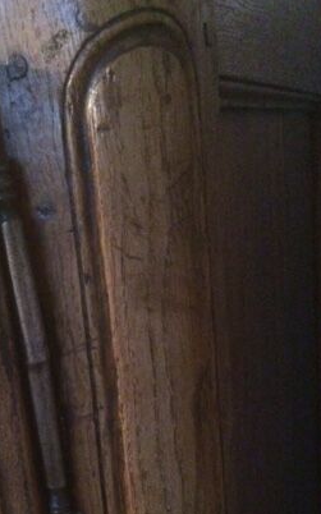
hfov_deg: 25.3
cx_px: 18
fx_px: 686
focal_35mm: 49
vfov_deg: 40.4
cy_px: 358
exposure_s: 1/17
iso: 1250
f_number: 2.2
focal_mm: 4.15
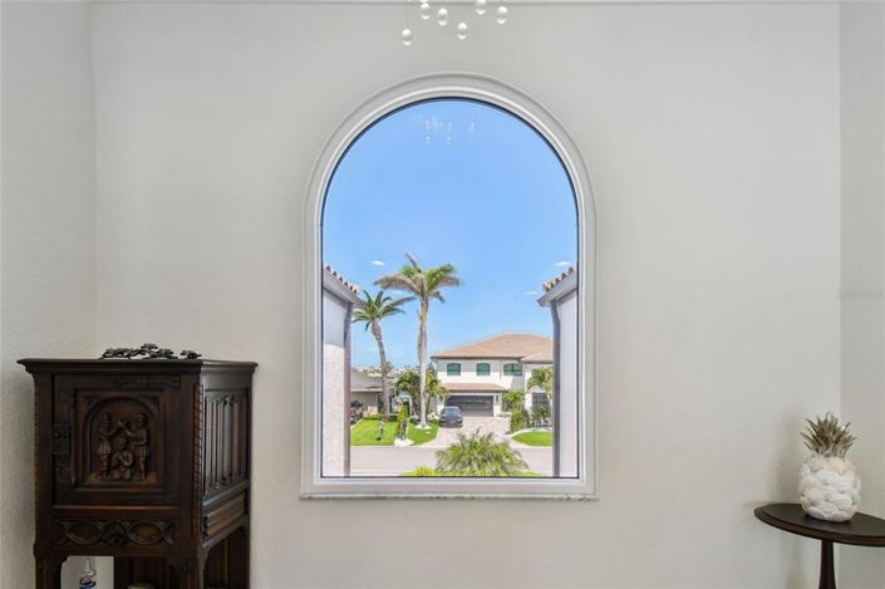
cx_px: 442
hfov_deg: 100.4
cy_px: 294
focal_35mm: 15
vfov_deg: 77.2
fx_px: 368
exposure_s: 1/320
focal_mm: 10
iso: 100
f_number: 7.1
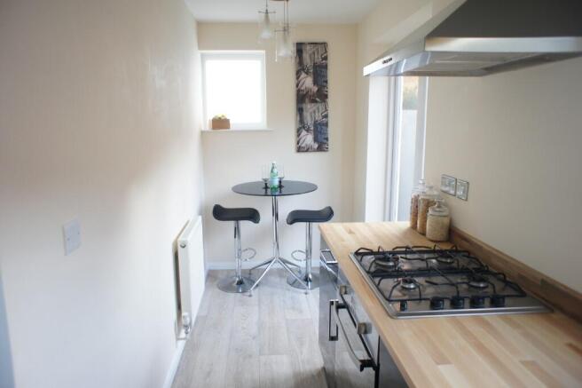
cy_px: 194
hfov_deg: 73.8
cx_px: 291
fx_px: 388
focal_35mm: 24
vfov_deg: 53.1
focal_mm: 16
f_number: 2.8
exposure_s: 1/30
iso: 250
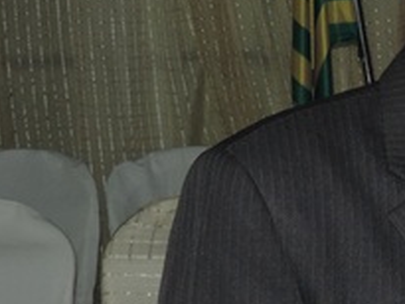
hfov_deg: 11.6
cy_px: 303
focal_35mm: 161
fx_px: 1885
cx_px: 645
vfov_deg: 9.2
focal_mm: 8.3
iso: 200
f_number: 3.5
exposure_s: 1/30
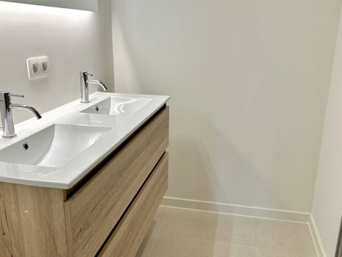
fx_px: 326
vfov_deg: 43.0
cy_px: 135
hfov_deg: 55.3
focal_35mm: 33
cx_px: 155
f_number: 1.78
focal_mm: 6.86
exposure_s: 1/121
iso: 64
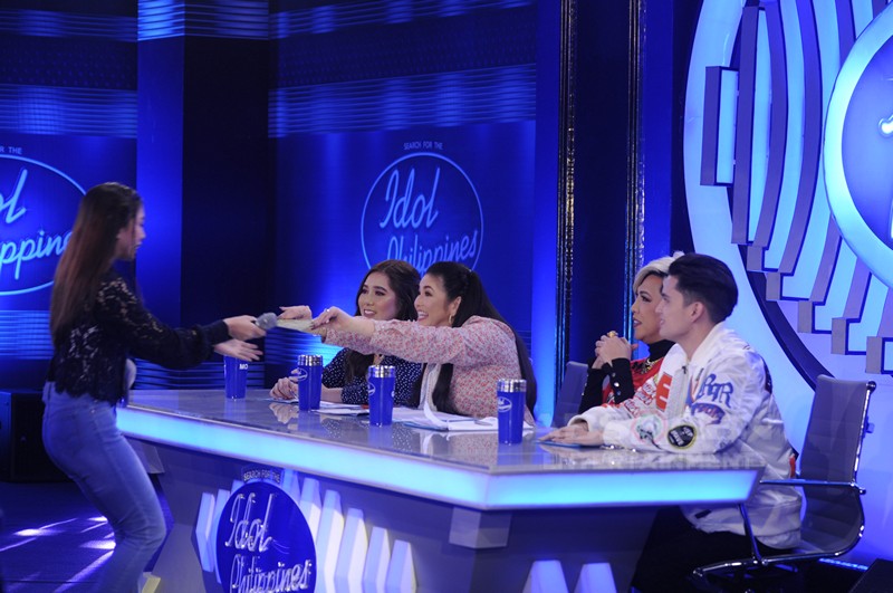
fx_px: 2601
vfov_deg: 13.0
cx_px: 446
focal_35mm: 105
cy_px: 296
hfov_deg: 19.5
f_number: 2.8
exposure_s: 1/60
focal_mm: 70
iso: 400
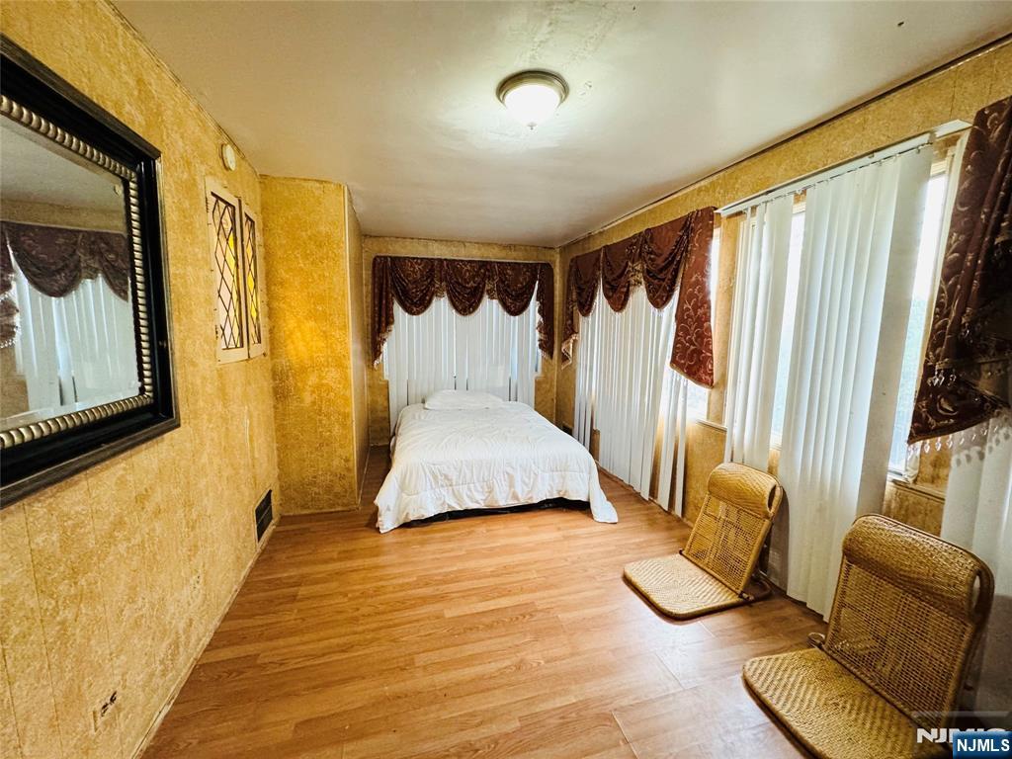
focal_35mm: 14
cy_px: 380
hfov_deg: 102.1
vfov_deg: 85.7
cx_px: 506
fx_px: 409
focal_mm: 2.22
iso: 500
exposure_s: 1/60
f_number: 2.2
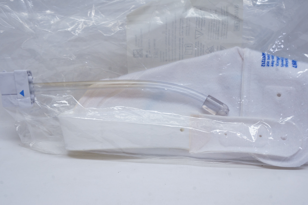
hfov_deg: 41.2
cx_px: 154
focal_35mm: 48
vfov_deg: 28.0
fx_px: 410
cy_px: 102
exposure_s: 1/10
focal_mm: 32
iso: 400
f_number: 14
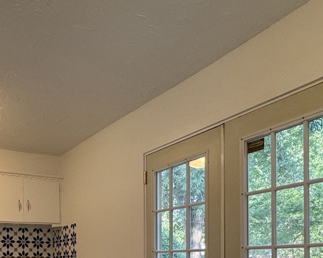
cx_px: 70
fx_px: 344
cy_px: 263
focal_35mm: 36
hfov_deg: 47.8
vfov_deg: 36.6
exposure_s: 1/120
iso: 160
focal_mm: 2.22
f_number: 2.2
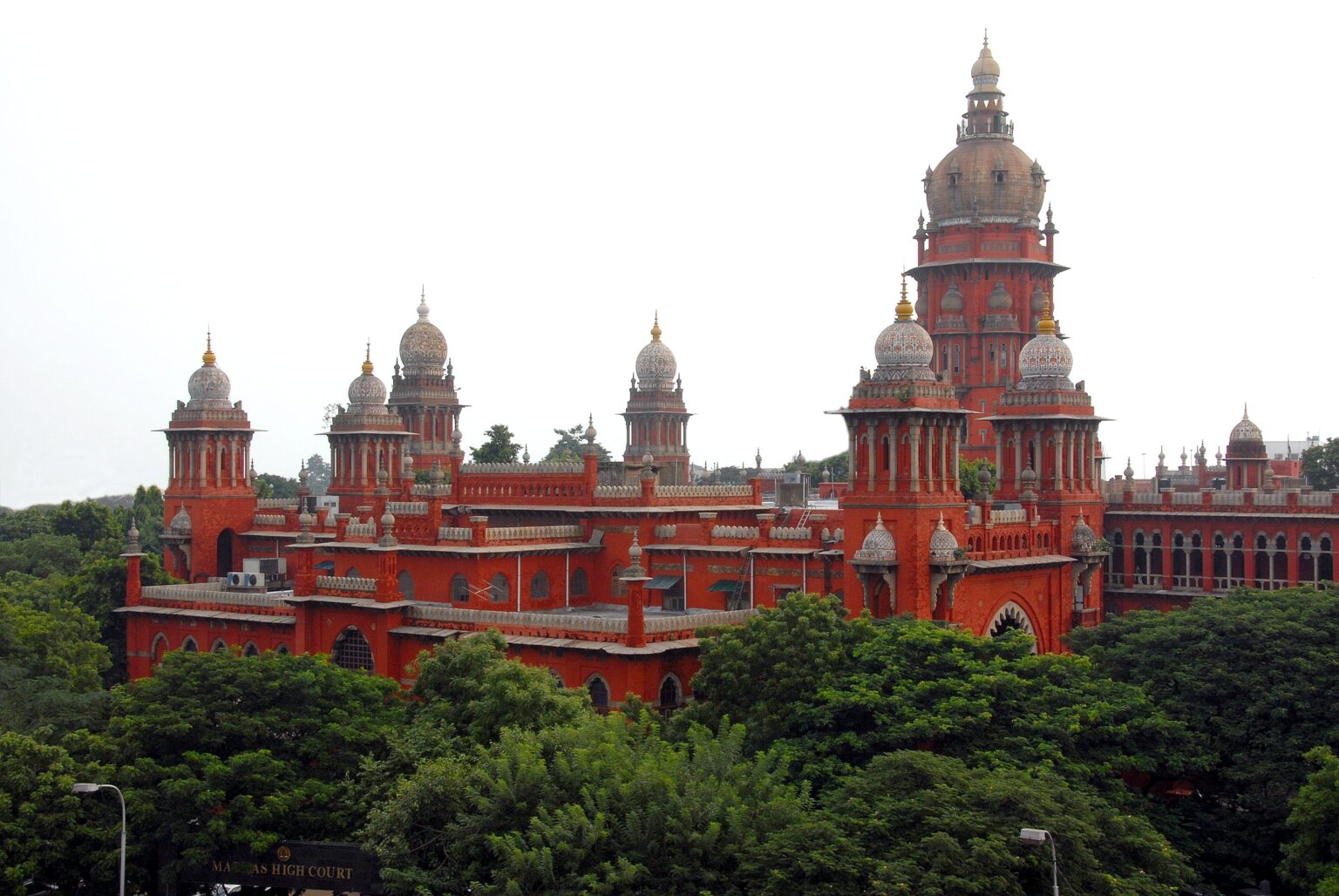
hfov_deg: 41.1
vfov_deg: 28.1
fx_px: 1787
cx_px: 670
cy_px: 448
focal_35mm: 48
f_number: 18
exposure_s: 1/60
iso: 200
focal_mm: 32
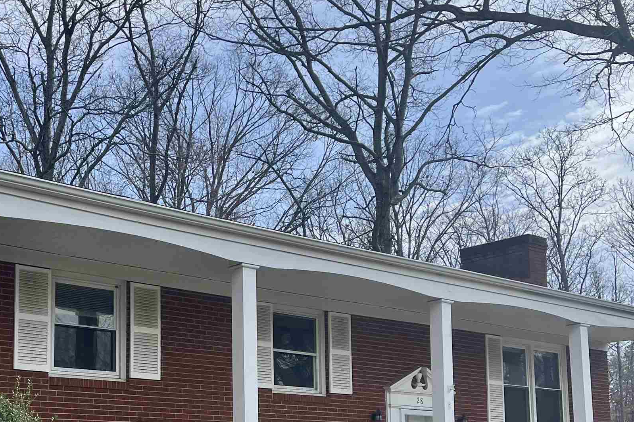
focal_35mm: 52
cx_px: 173
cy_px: 359
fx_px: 916
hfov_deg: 37.4
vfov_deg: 25.4
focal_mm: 5.1
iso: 50
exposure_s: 1/2825
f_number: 1.6
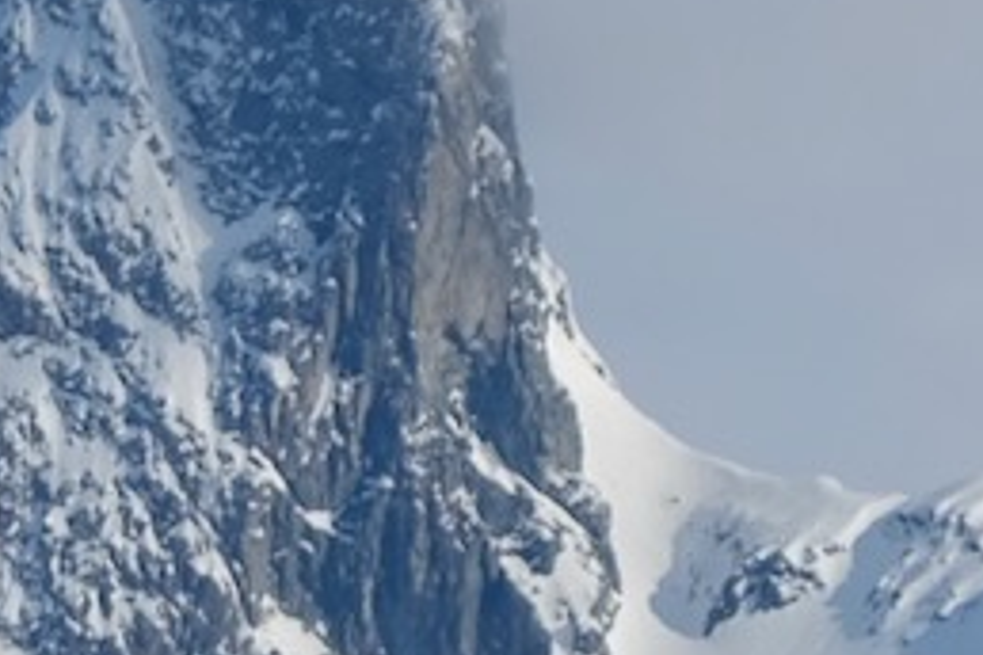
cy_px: 1283
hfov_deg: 1.6
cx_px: 1330
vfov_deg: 1.0
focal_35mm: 1319
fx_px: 36013
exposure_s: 1/2000
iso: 200
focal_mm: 118
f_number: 6.4
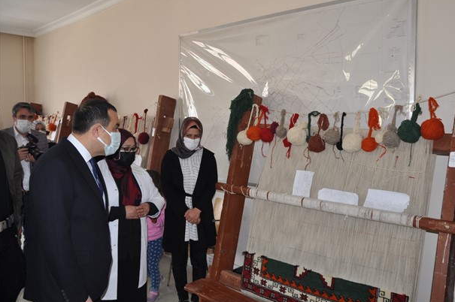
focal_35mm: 29
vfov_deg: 44.8
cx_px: 242
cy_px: 142
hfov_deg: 63.7
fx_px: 366
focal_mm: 18
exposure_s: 1/60
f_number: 3.5
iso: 200
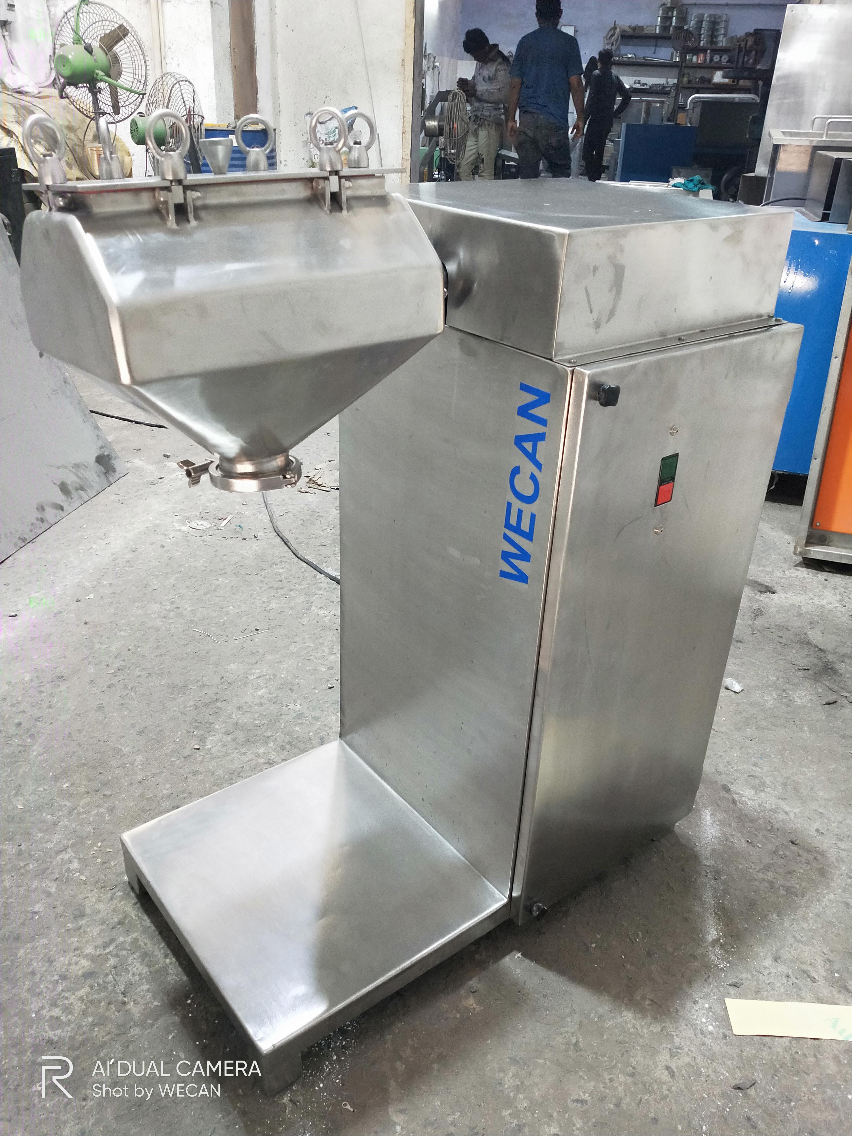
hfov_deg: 58.9
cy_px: 568
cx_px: 426
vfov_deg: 73.9
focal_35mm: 23
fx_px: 755
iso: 1077
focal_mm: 3.99
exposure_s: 1/33
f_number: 1.7
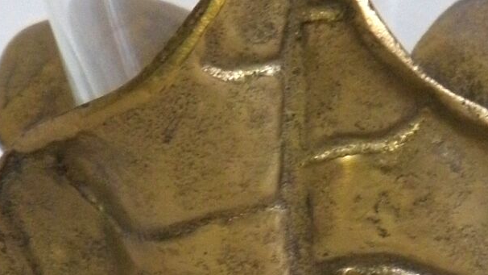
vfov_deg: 3.9
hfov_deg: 6.9
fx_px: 4051
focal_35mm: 313
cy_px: 399
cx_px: 349
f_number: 4.3
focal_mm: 12.2
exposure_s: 1/20
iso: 200
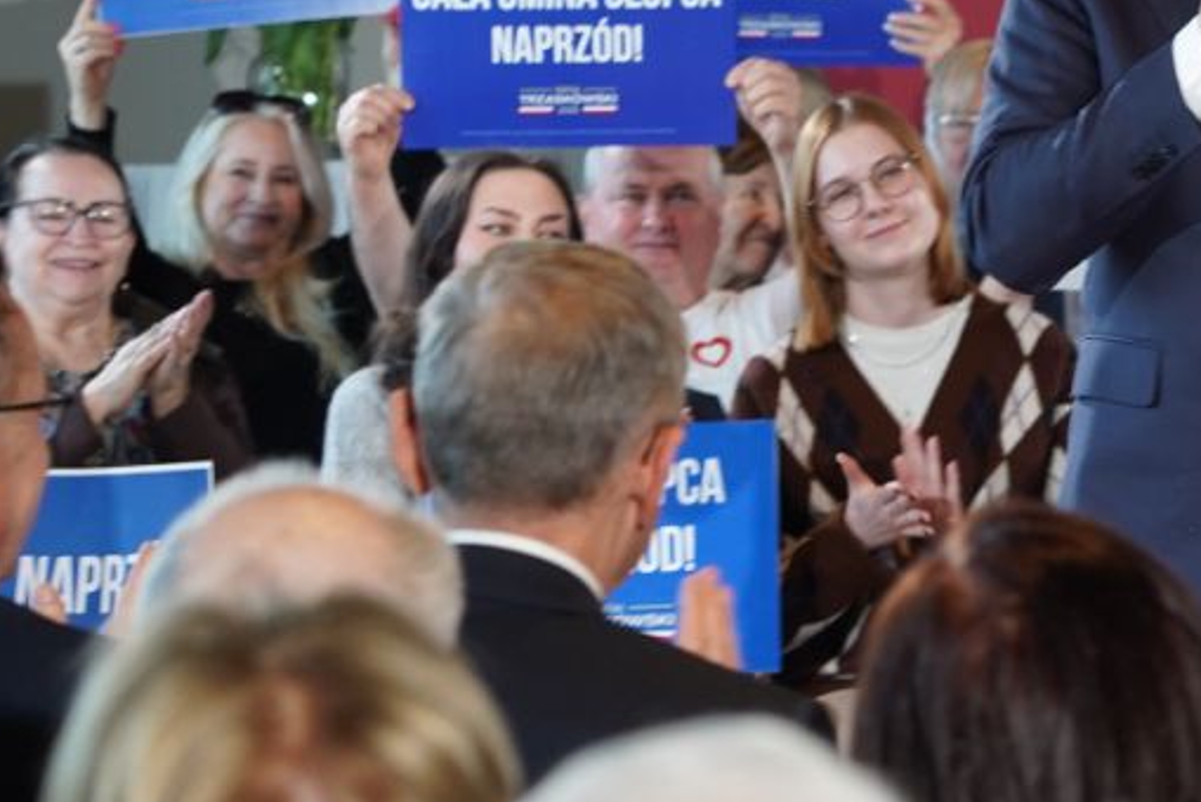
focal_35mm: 268
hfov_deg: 7.6
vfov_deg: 5.1
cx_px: 1269
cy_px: 412
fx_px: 8945
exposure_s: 1/100
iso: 1000
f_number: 5.6
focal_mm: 105
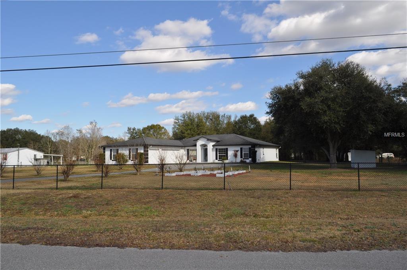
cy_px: 135
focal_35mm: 27
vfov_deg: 47.8
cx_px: 204
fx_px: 305
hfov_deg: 67.5
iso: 200
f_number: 13
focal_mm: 18
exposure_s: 1/200
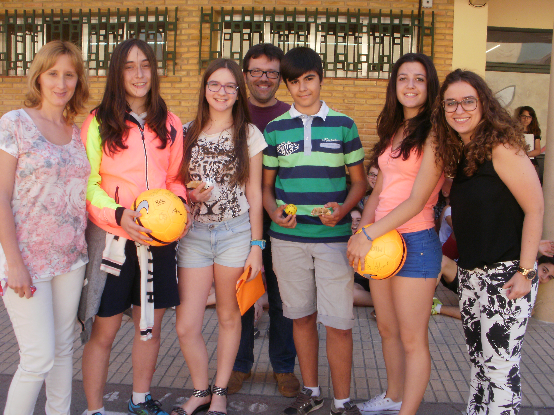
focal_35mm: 36
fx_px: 576
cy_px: 208
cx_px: 277
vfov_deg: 39.7
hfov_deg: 51.4
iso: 100
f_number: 5.6
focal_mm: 6.3
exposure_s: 1/100
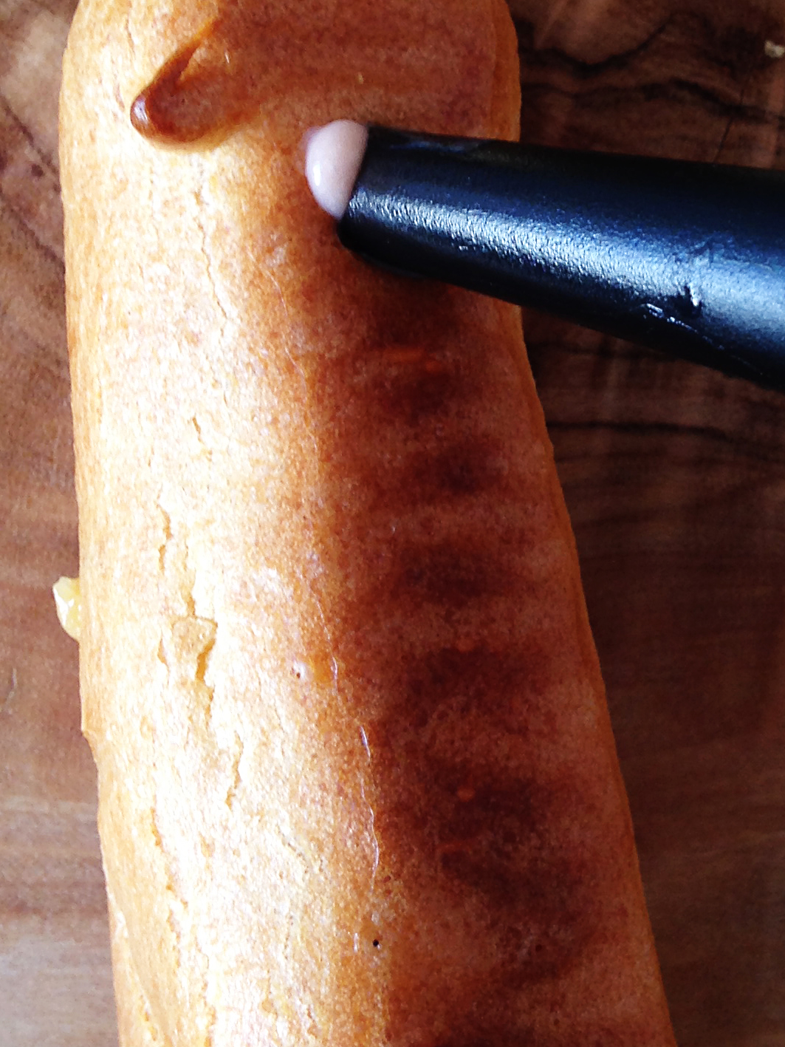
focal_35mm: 76
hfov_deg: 19.2
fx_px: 2298
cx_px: 631
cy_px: 306
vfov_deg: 25.4
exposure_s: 1/20
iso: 50
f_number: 2.4
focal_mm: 4.12
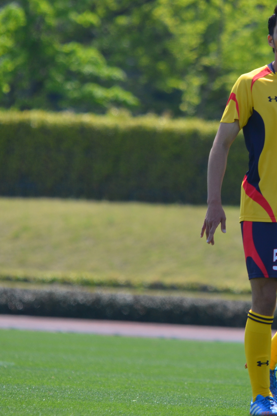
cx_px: 295
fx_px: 10479
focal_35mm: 908
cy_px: 203
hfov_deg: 1.5
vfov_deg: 2.3
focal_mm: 350
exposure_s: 1/1250
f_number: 6
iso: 400
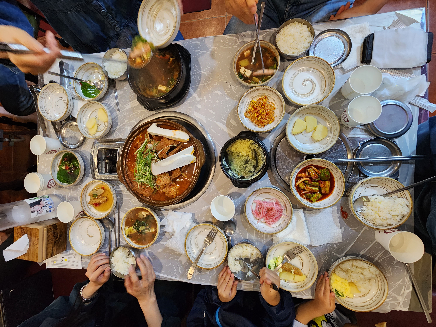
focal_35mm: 13
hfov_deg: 106.2
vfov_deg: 89.9
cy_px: 164
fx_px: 164
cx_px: 218
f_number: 2.2
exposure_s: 1/30
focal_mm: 2.2
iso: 400
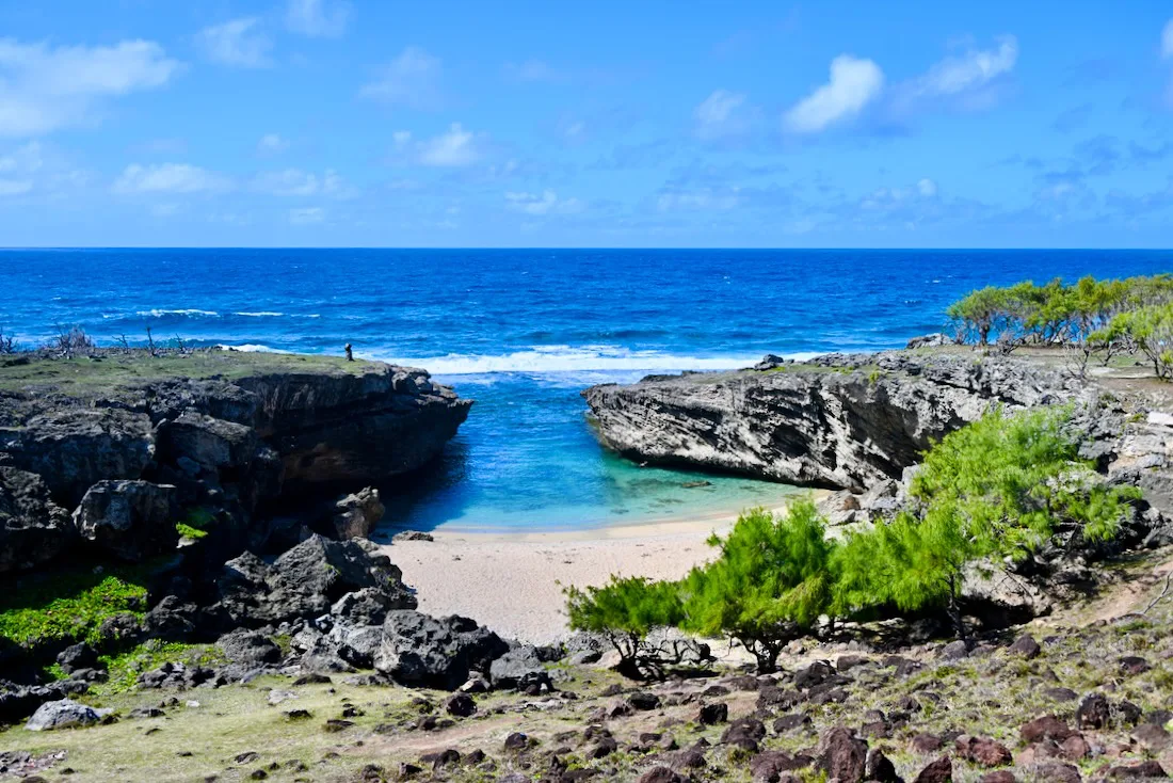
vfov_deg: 37.9
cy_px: 392
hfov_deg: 54.4
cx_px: 586
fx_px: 1141
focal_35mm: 35
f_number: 5.6
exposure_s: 1/250
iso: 125
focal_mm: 35
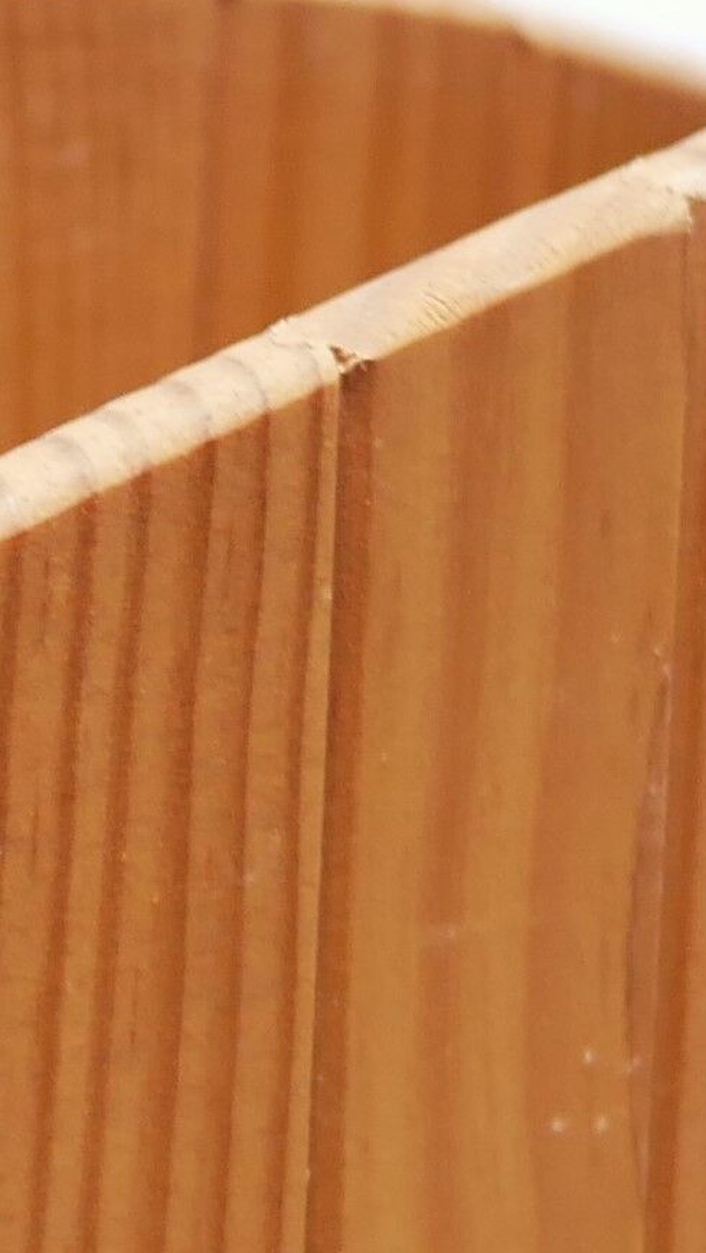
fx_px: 7647
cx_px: -1049
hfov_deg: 5.1
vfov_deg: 9.4
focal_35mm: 230
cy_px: 719
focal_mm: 20
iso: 400
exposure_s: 1/60
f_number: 1.7
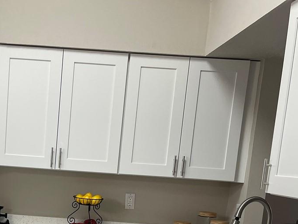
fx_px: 508
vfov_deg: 23.4
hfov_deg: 31.5
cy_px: 243
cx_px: 41
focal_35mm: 59
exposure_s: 1/120
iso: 125
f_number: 1.6
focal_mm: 5.1
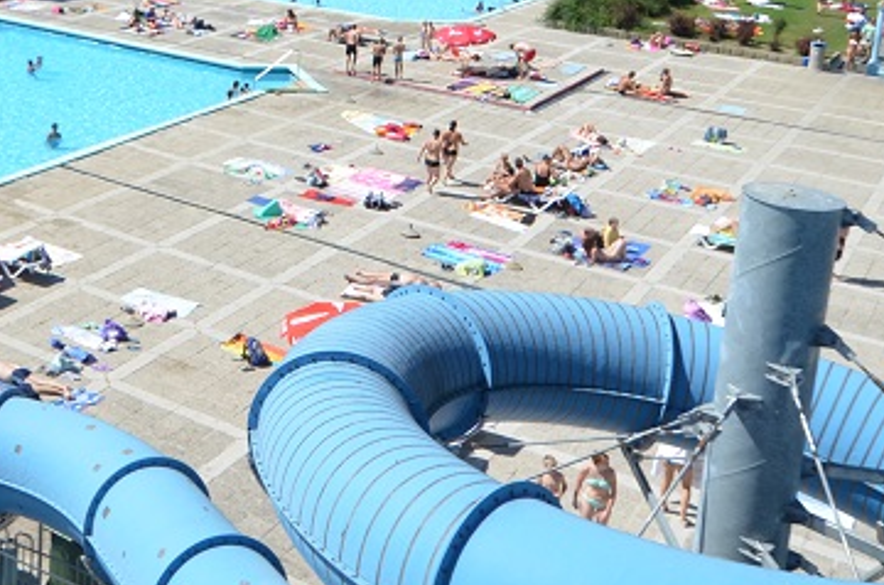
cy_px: -16
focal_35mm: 50
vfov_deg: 25.4
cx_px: 45
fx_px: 1225
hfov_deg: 36.5
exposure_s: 1/1000
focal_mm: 12
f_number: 4.5
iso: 125
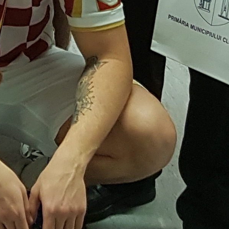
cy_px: -292
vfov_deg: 10.1
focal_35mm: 154
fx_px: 1153
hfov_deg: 10.8
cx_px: -157
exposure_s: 1/50
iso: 125
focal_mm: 4.2
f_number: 1.7
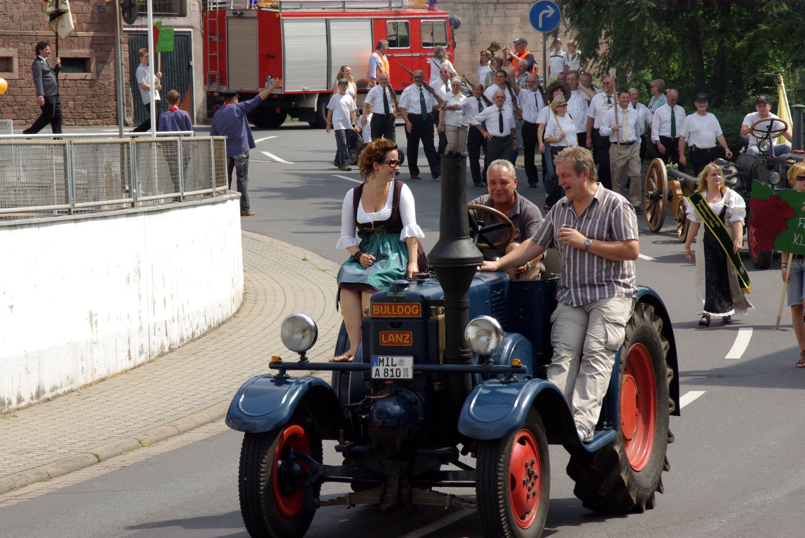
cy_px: 269
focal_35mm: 154
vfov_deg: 8.9
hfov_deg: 13.3
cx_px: 402
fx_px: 3458
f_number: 8
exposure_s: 1/500
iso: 400
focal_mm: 103
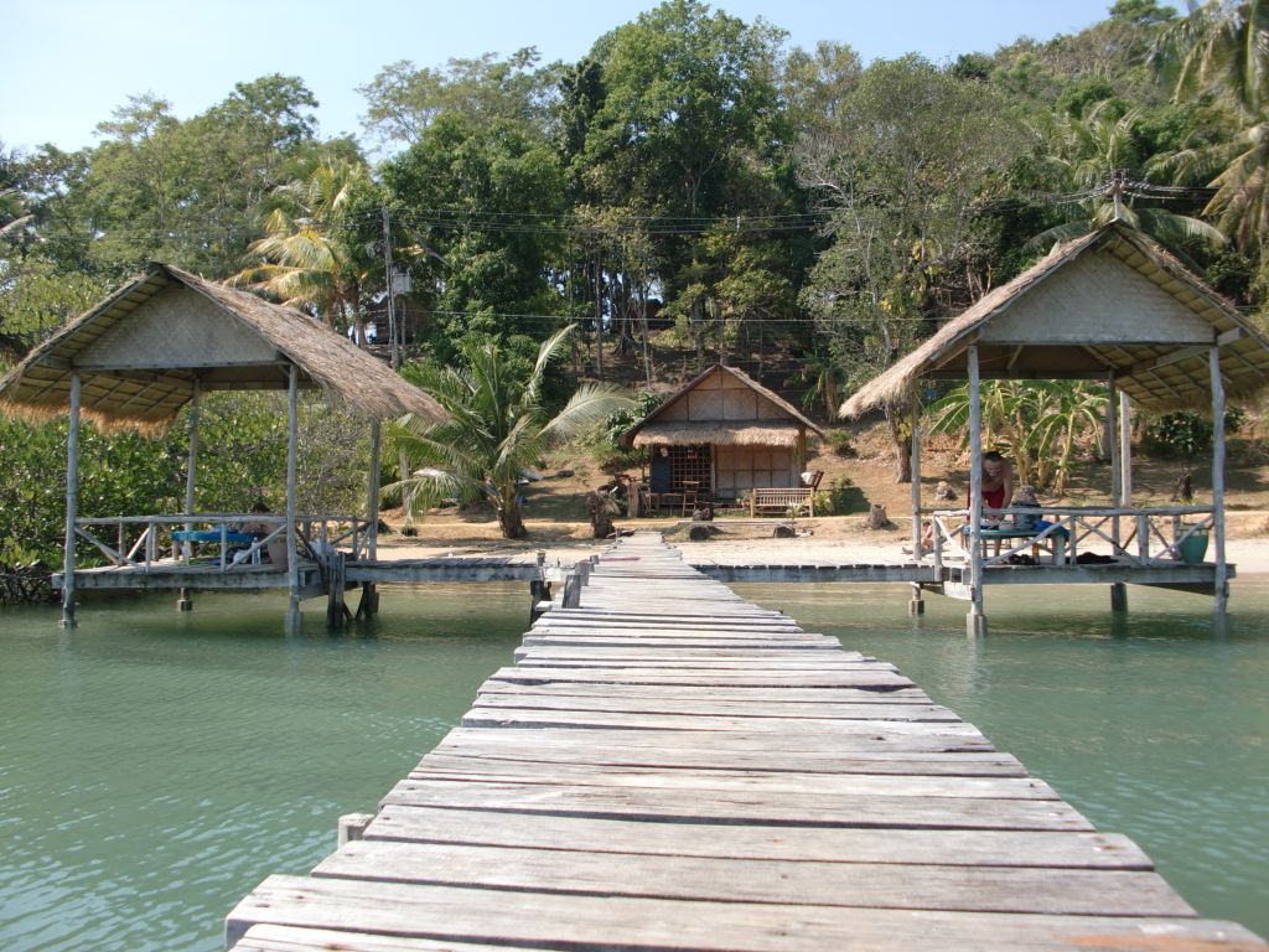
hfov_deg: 51.4
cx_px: 634
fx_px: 1320
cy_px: 476
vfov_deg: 39.7
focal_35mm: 36
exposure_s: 1/100
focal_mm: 6.3
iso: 64
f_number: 7.9
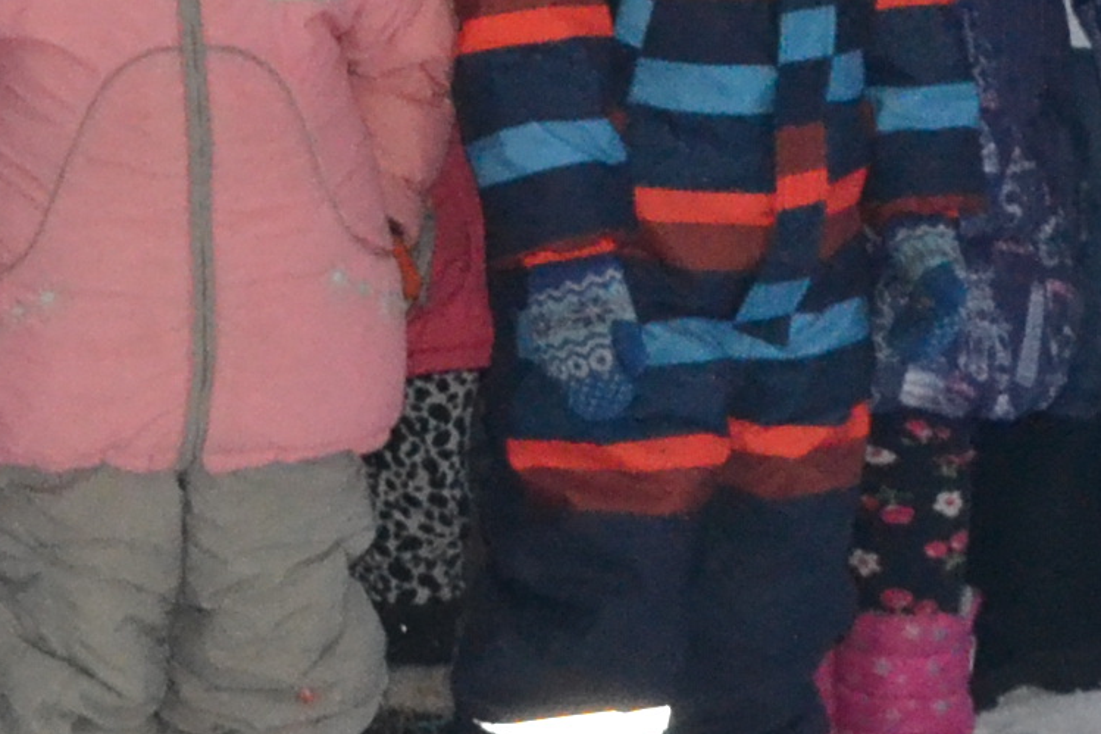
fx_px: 6207
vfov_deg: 6.7
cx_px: -392
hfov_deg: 9.9
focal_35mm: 203
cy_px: -49
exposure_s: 1/60
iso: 2500
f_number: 4
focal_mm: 22
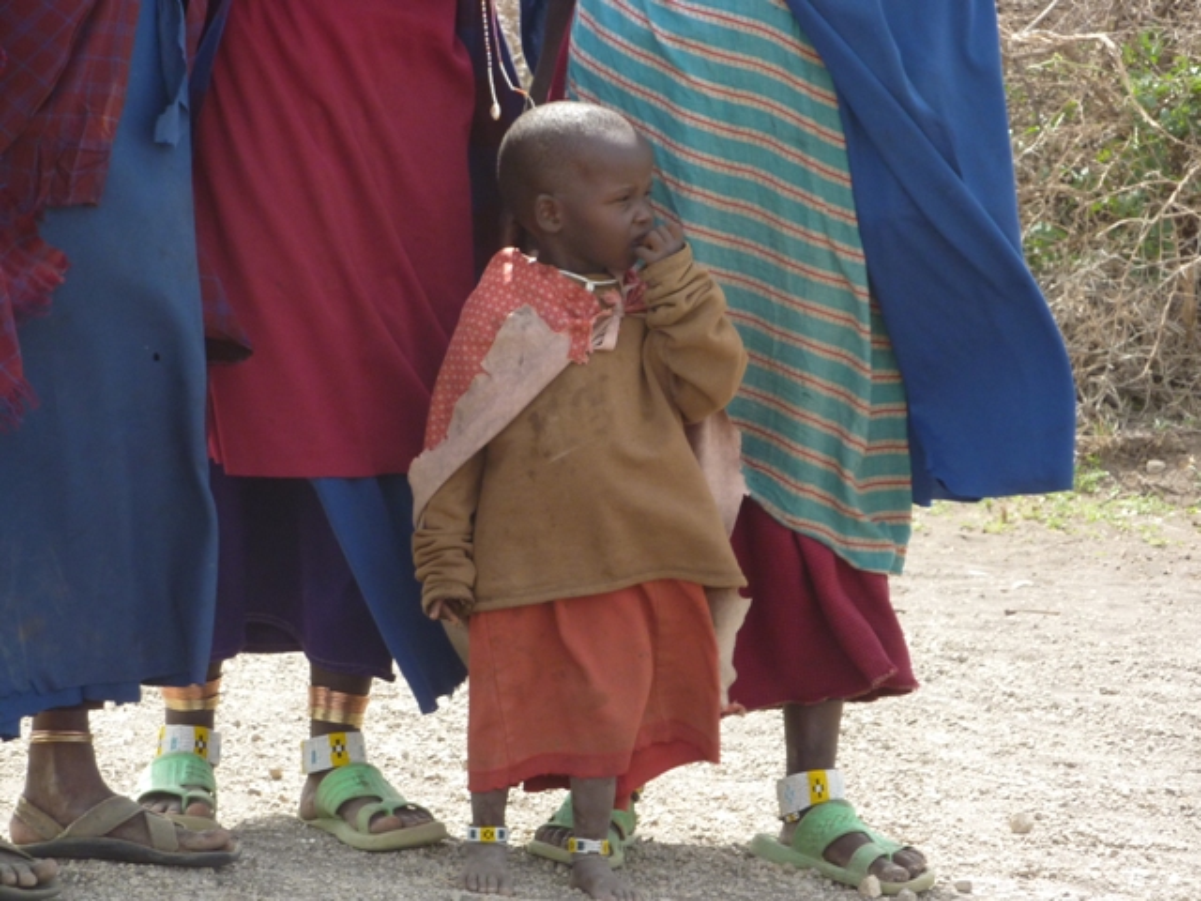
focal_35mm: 137
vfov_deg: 10.8
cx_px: 600
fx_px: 4753
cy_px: 450
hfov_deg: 14.4
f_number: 4.5
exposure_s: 1/320
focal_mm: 22.5
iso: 160
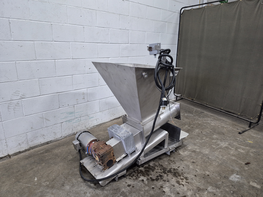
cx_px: 132
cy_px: 98
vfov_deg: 58.9
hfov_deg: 73.9
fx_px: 175
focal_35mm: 23
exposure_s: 1/120
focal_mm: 5.4
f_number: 1.8
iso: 250
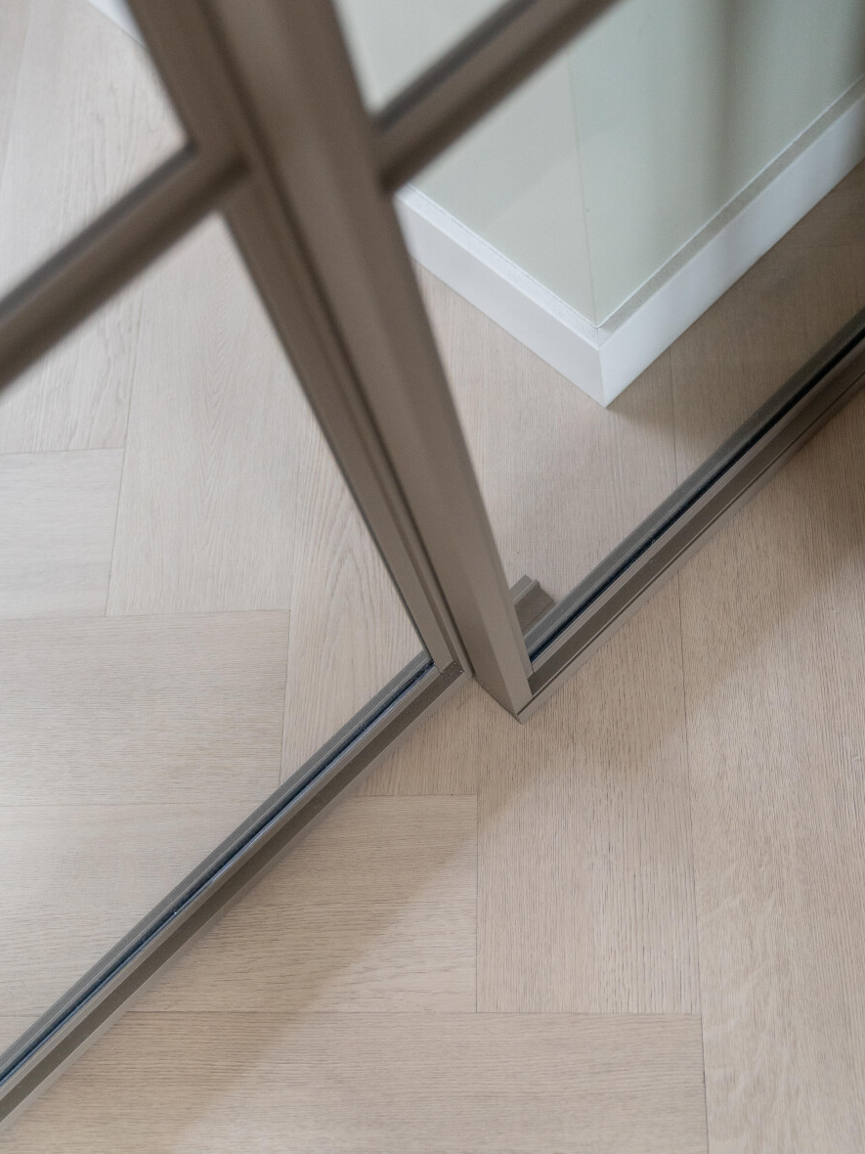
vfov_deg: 42.9
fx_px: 1466
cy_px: 506
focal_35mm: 44
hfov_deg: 32.9
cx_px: 429
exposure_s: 1/160
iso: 3200
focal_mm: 40
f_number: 2.8
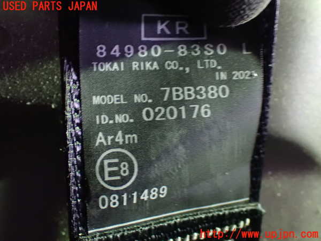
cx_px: 160
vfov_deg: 30.9
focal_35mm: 47
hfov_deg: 40.4
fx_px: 436
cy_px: 120
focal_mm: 8.4
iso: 1600
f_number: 3.1
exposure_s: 1/8
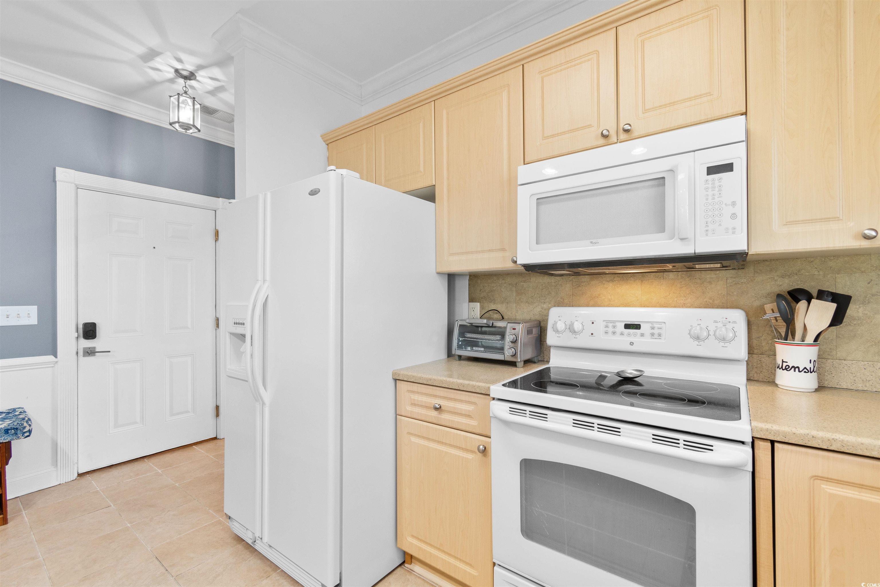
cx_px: 440
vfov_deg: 77.3
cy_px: 294
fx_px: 367
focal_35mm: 15
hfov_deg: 100.4
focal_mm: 10
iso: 100
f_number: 4.5
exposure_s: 1/1.25
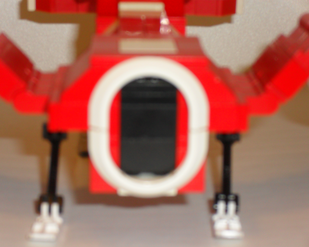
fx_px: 1006
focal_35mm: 110
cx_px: 149
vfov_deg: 14.0
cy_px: 123
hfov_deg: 17.5
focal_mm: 18.9
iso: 200
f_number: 5.8
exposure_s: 1/60
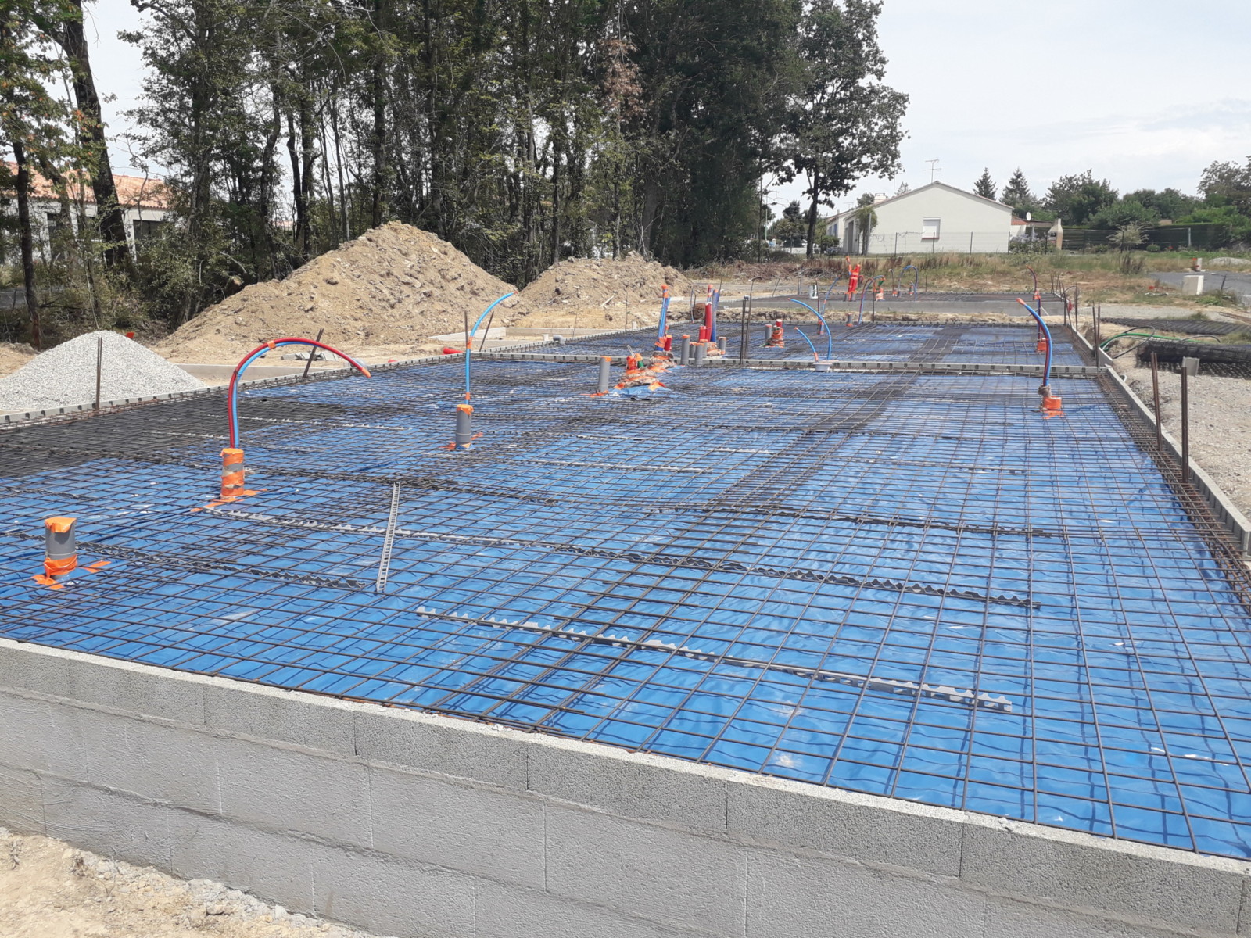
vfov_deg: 51.4
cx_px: 626
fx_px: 976
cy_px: 469
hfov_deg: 65.3
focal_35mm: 27
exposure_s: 1/1399
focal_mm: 3.6
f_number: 1.9
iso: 40
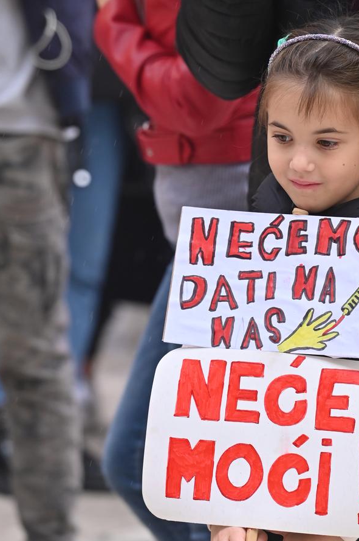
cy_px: 253
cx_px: 301
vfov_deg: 6.5
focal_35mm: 315
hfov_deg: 4.4
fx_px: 4721
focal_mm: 175
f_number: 5.6
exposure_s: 1/500
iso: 800
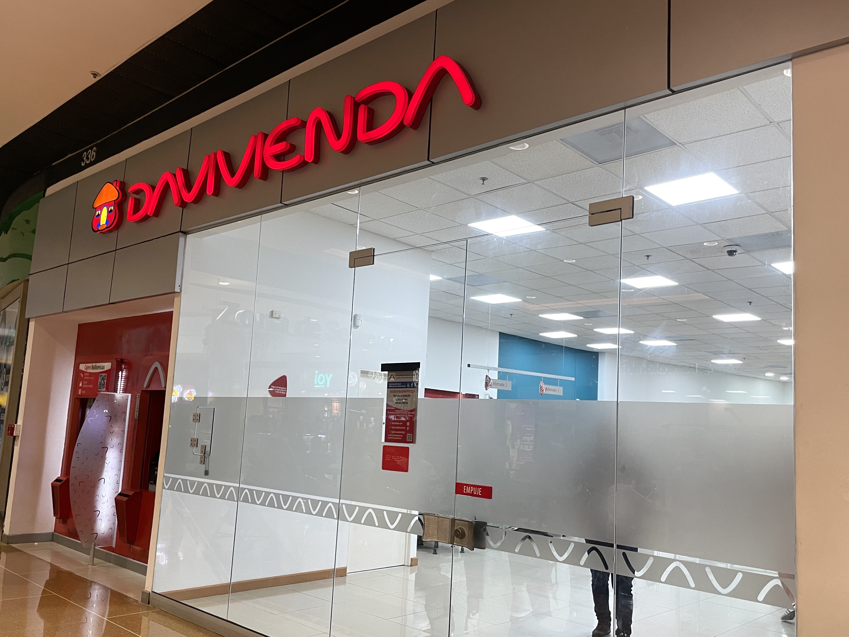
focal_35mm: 26
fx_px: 638
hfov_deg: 67.3
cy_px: 318
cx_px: 424
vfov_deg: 53.1
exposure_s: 1/60
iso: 80
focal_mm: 4.2
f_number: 1.6
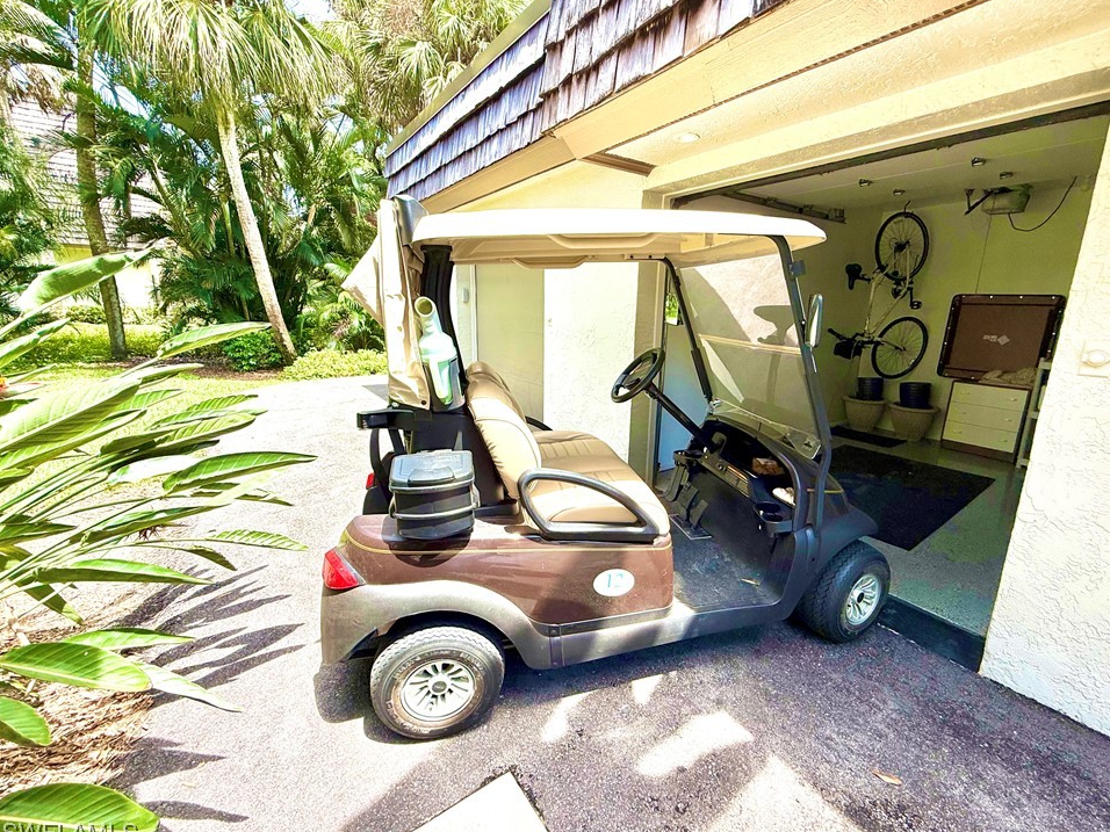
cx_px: 590
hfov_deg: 98.0
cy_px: 413
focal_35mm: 15
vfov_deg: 81.7
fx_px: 481
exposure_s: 1/419
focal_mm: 2.22
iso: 64
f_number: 2.2
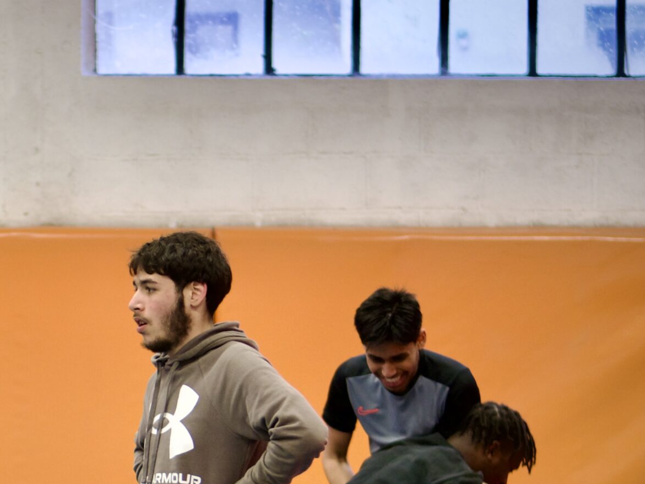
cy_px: 518
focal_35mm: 188
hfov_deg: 10.4
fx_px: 3504
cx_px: -1
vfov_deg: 7.9
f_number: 1.7
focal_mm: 43
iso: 200
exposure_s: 1/125
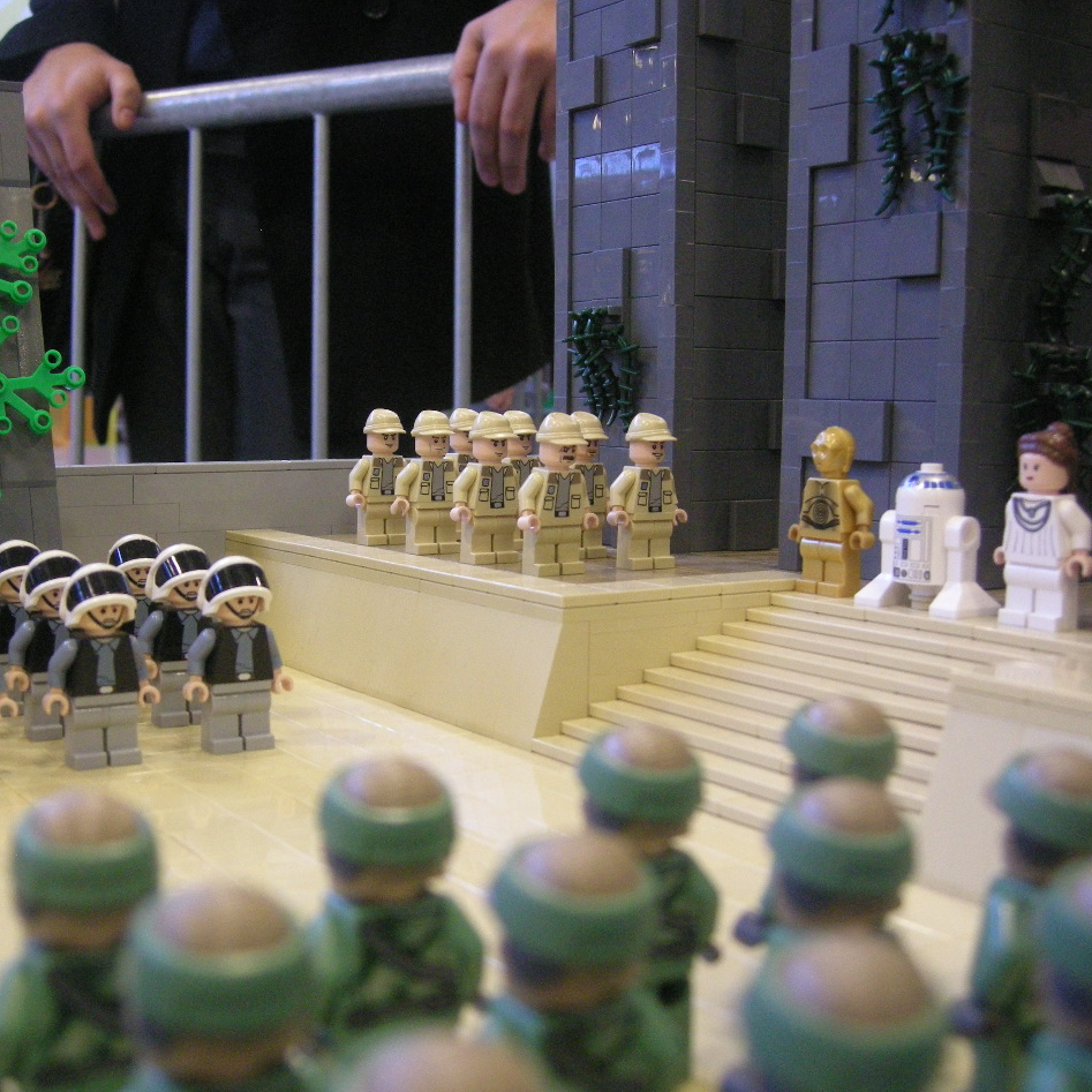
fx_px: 1535
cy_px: 549
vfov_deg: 39.2
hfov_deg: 39.1
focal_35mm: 43
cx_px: 469
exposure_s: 1/19.4
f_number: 2.7
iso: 400
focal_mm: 7.5
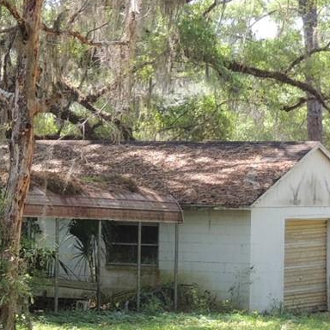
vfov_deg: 9.5
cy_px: 206
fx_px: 1985
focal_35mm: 184
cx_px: -50
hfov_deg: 9.4
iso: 100
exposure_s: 1/125
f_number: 3.6
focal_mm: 8.9
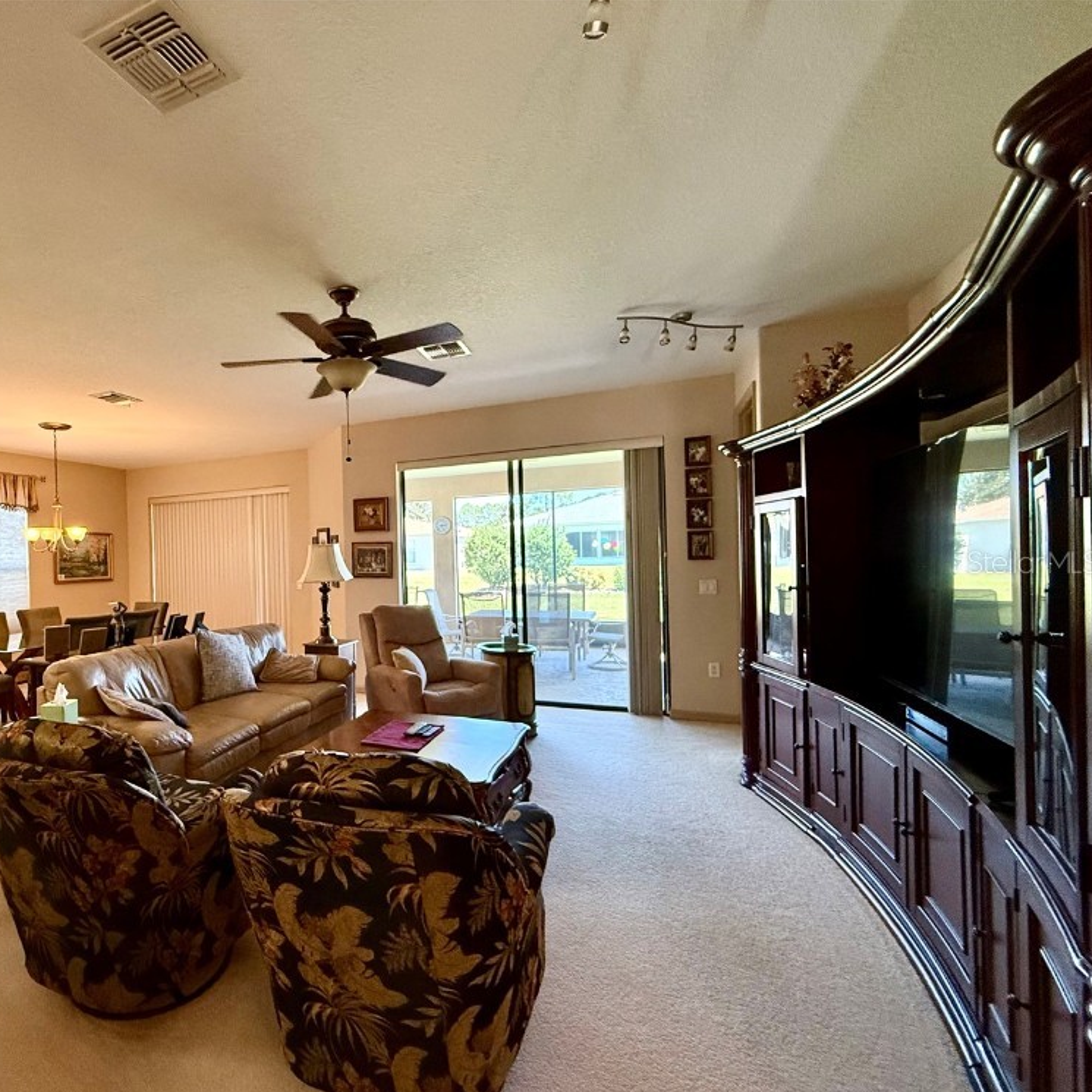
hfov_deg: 80.9
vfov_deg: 83.9
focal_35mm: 17
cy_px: 561
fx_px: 607
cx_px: 355
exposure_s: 1/120
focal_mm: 2.22
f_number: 2.2
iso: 400
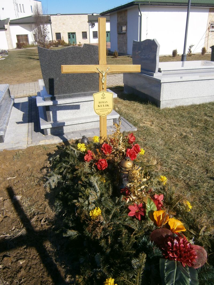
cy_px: 142
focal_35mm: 26
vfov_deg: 67.3
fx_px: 214
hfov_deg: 53.1
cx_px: 107
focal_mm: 4.7
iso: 80
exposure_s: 1/200
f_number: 8
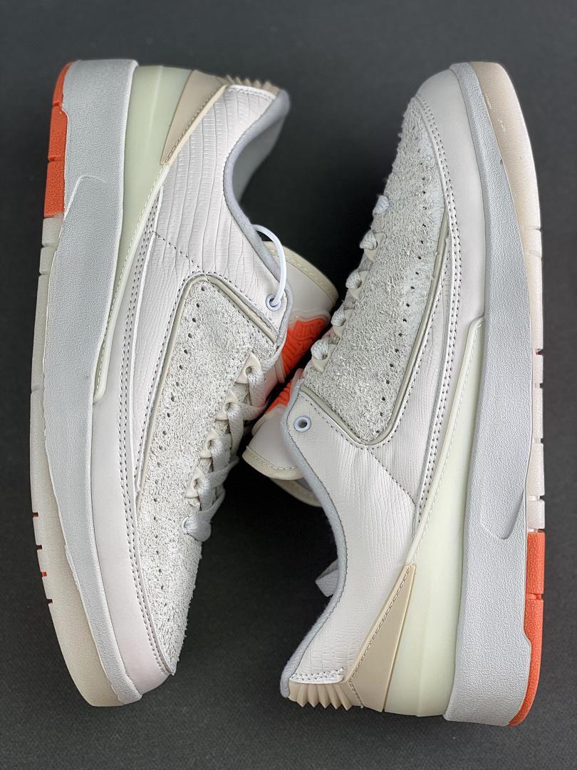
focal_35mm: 52
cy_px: 385
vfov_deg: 36.8
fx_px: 1156
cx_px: 288
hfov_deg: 28.0
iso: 25
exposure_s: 1/100
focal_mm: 6
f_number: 2
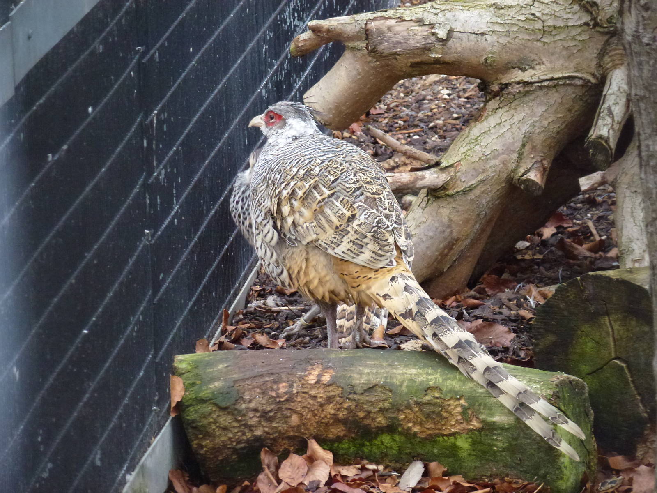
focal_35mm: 214
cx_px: 328
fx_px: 4062
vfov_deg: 6.9
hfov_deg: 9.2
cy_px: 246
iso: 400
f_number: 5.5
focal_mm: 38.3
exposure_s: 1/40
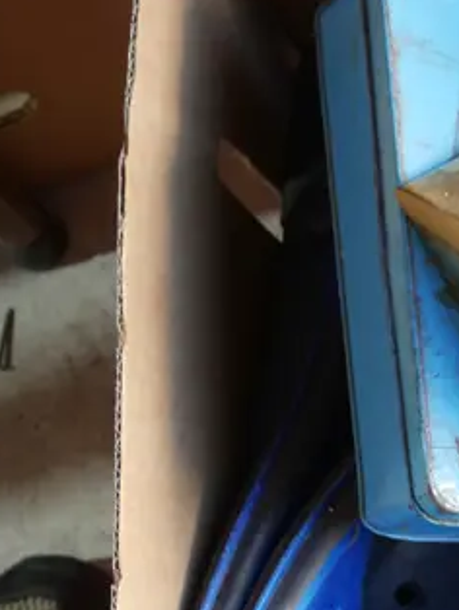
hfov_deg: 12.7
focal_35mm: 111
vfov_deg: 17.4
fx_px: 1960
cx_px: 689
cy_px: 581
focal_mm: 17
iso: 320
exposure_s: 1/60
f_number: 4
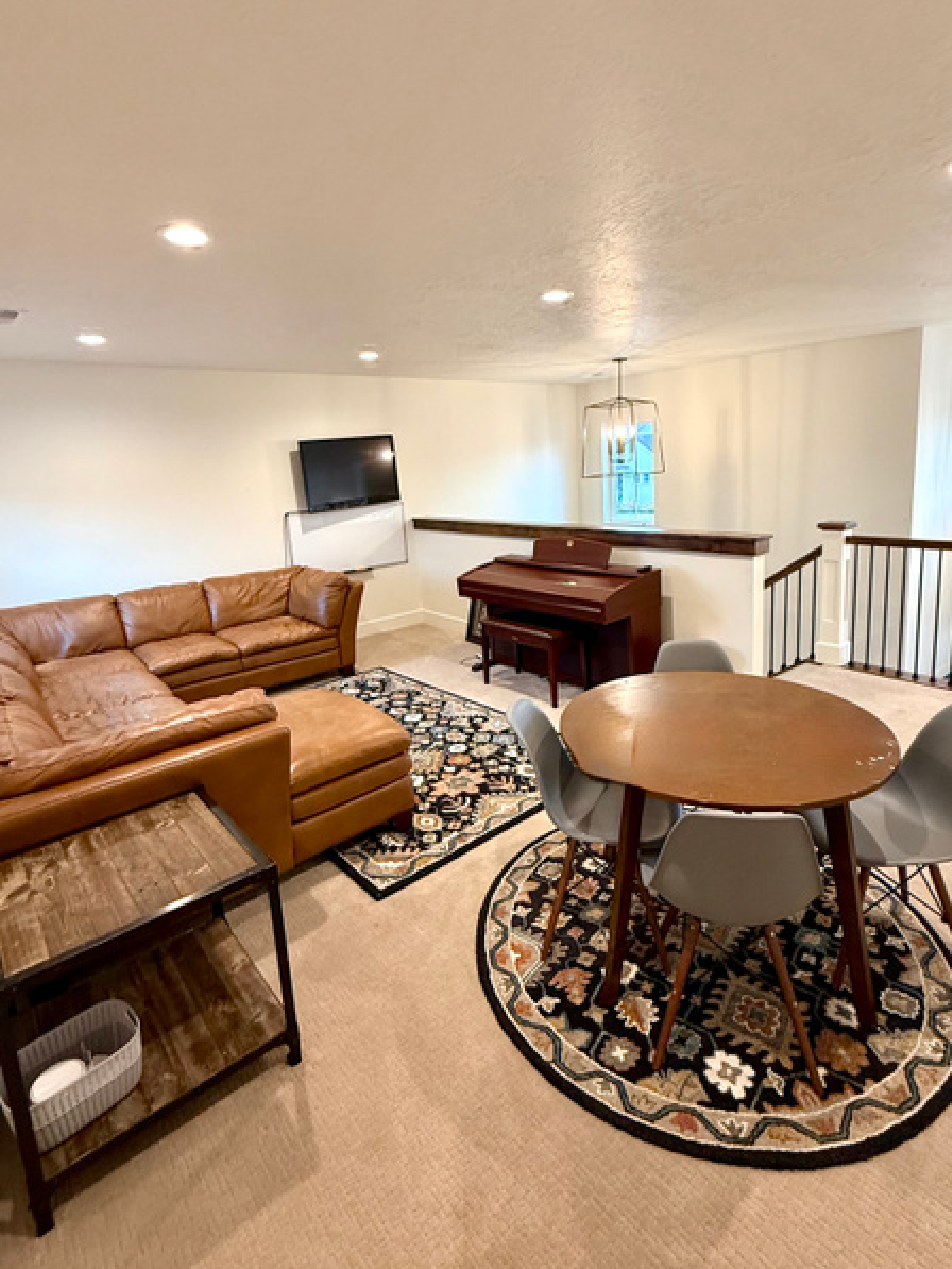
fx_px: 660
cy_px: 580
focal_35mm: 18
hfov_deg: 71.6
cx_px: 493
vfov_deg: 87.5
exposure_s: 1/60
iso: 250
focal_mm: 2.22
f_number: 2.2
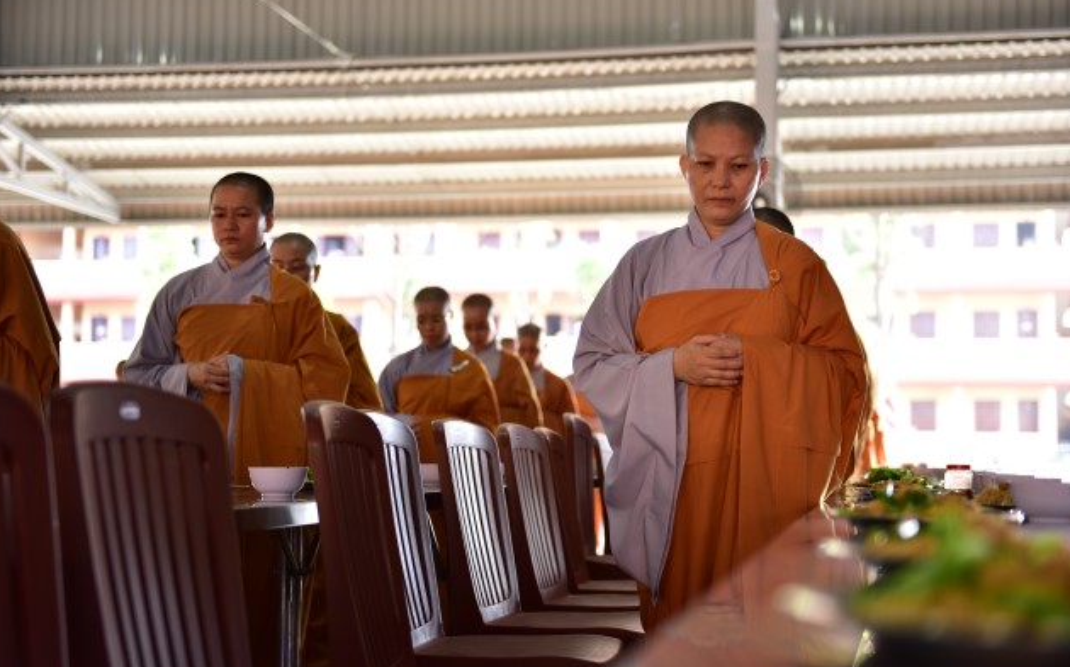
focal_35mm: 57
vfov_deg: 22.7
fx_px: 1661
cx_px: 538
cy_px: 342
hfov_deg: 35.7
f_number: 2.8
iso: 400
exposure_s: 1/100
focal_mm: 55
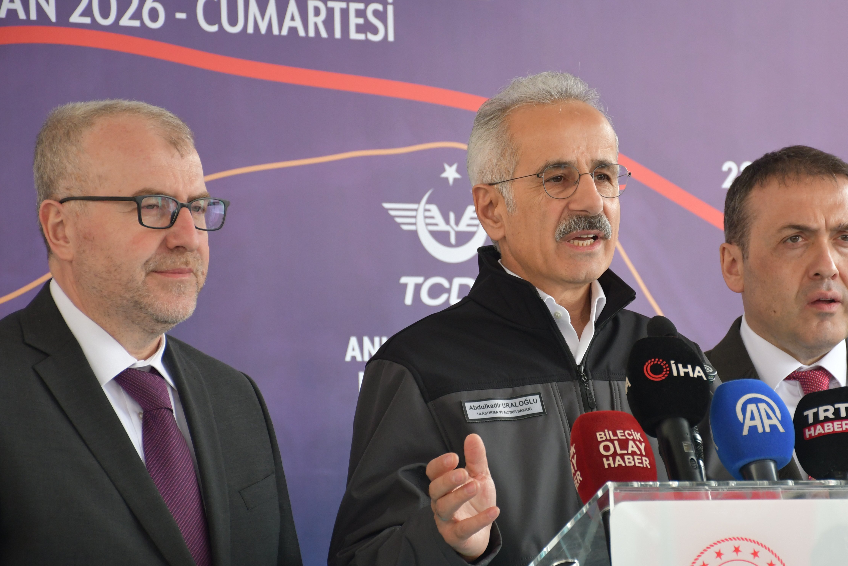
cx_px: 512
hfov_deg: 11.6
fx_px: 4169
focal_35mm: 177
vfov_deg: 7.8
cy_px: 315
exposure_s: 1/250
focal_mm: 95
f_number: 5.3
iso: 800
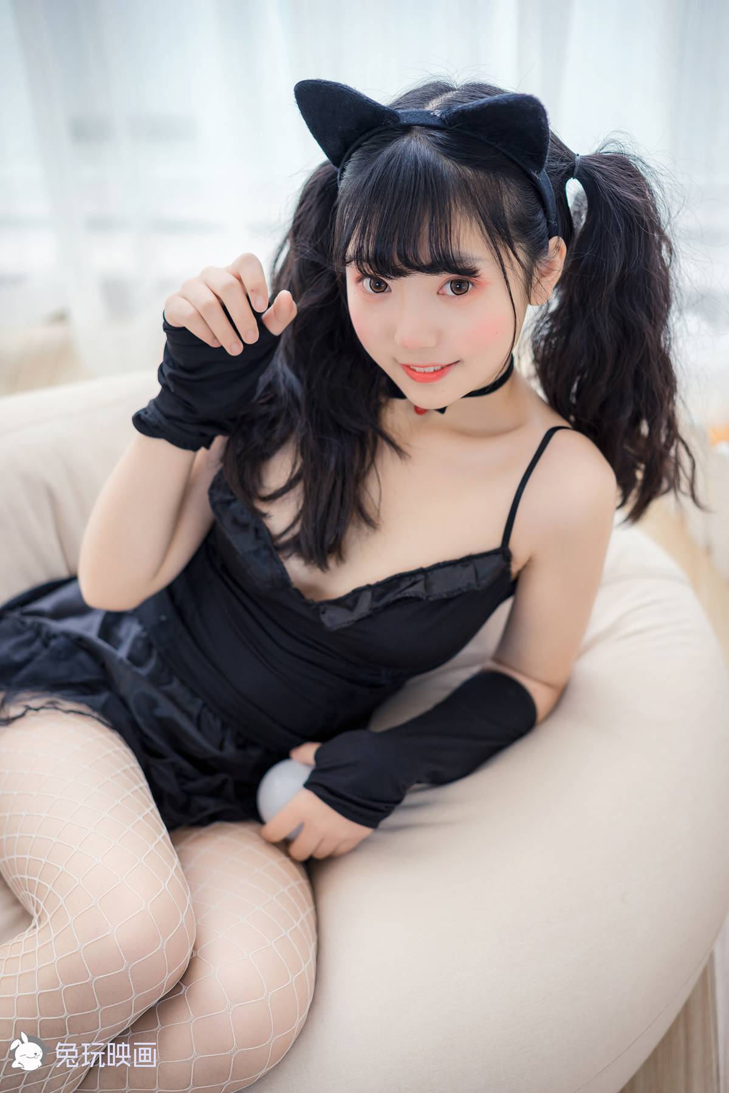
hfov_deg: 24.6
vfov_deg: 36.2
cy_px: 546
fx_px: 1670
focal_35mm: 55
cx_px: 364
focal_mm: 55
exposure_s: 1/125
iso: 100
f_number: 2.2
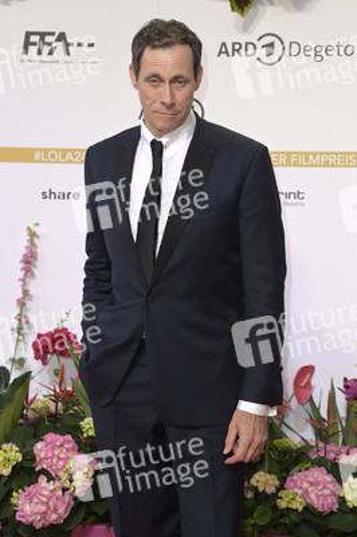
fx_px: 1281
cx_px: 178
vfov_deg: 23.7
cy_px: 268
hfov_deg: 15.9
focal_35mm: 86
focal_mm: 86
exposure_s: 1/250
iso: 640
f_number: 5
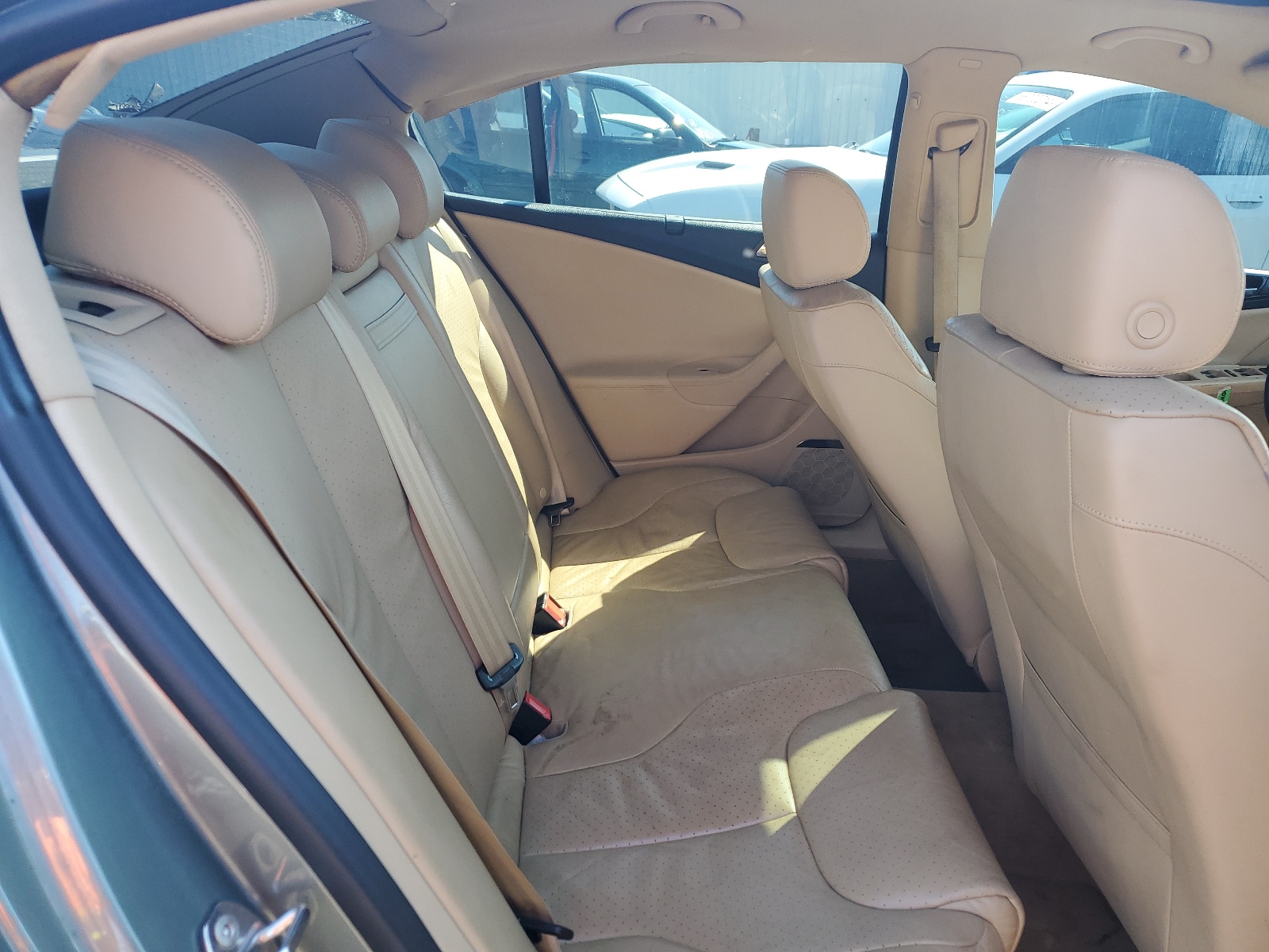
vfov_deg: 53.1
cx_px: 634
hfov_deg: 67.3
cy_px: 476
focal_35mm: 26
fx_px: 953
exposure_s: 1/164
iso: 50
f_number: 1.5
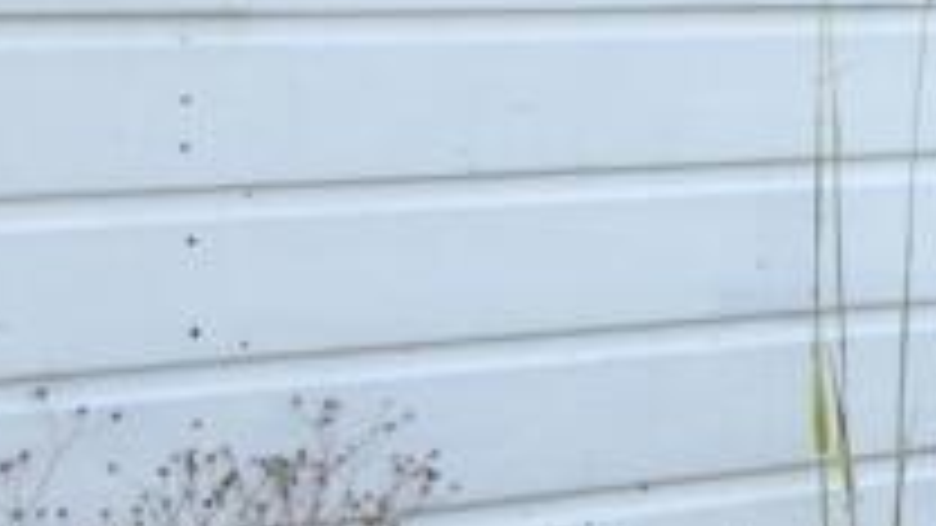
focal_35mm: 132
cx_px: 1800
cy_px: 74
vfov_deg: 9.2
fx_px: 3266
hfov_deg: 14.0
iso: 800
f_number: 8
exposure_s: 1/250
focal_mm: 17
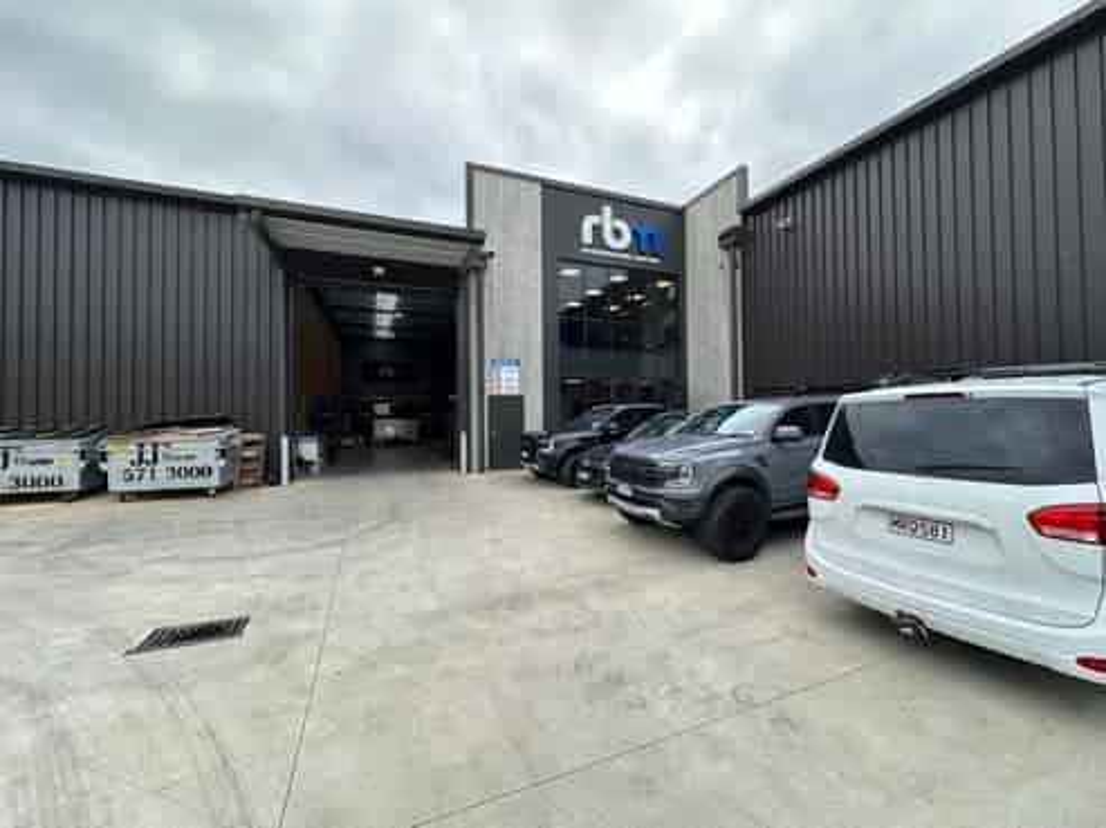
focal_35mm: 14
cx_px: 553
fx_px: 447
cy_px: 414
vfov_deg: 85.6
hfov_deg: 102.1
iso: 40
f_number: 2.2
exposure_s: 1/282
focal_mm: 2.22
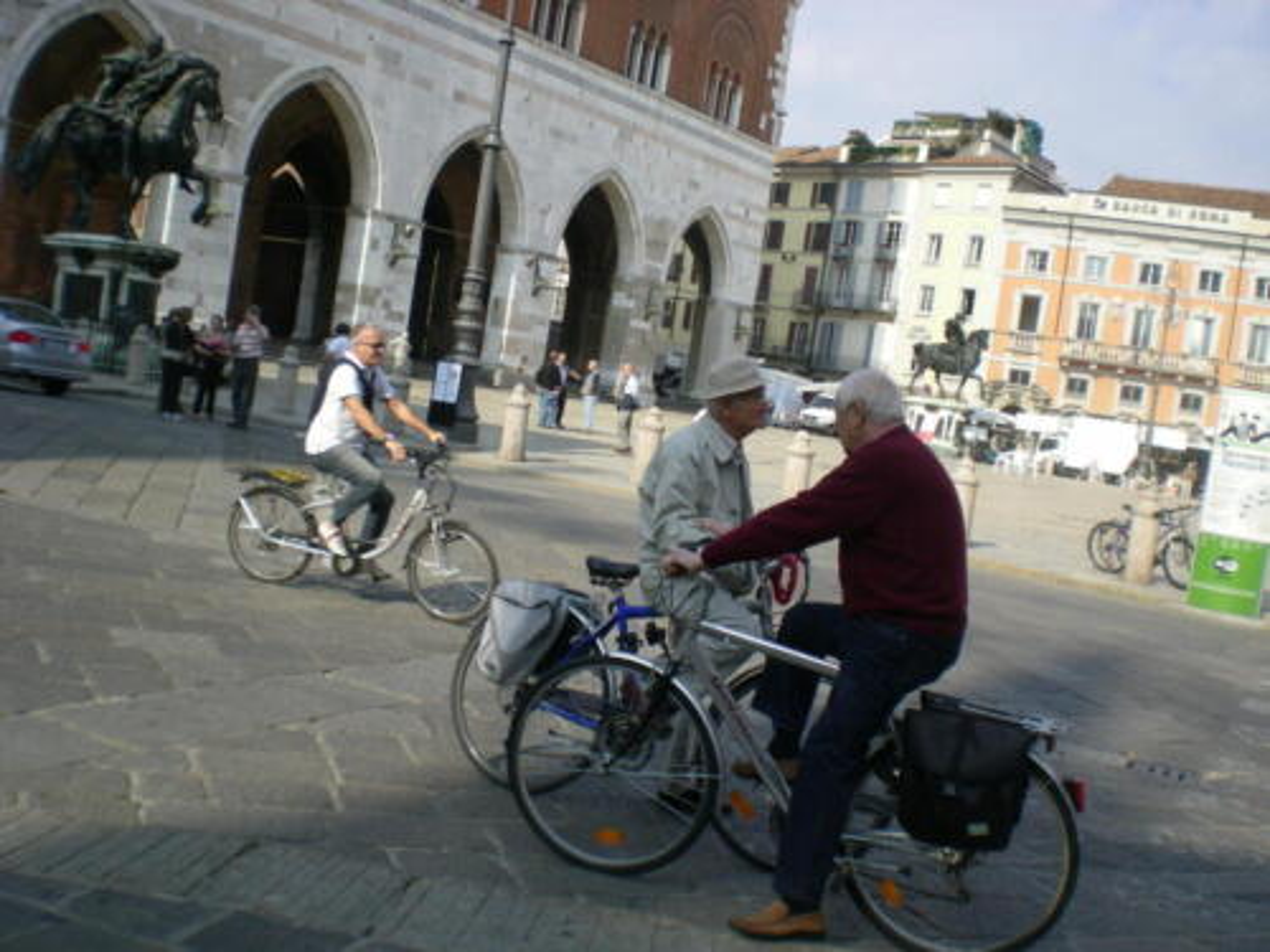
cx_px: 635
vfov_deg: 37.7
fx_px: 1394
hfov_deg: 49.0
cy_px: 476
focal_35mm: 38
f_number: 4.6
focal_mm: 6.3
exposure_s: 1/302
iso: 50
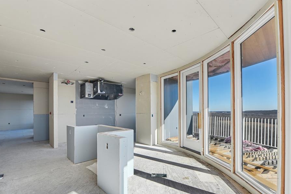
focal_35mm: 16
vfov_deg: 73.5
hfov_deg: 96.7
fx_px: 129
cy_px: 109
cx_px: 146
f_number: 6.3
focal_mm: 14
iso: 400
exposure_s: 1/640
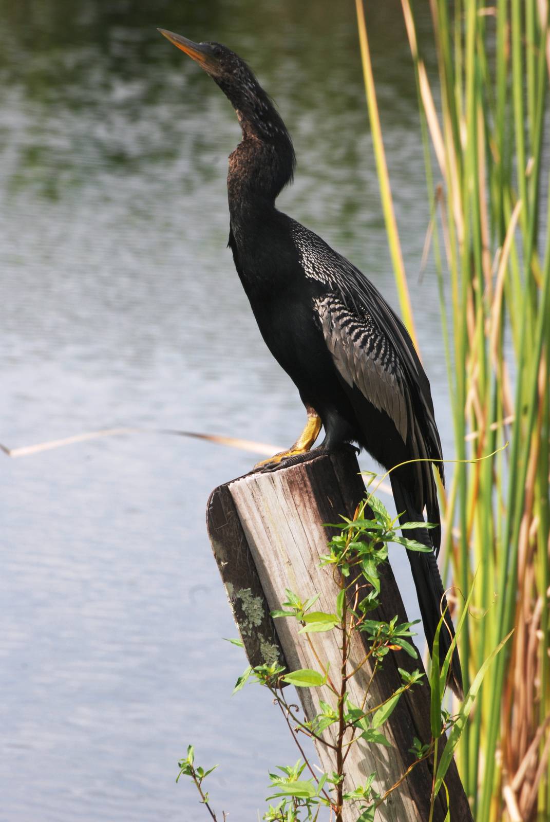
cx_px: 275
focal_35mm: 360
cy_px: 411
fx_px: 8226
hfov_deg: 3.8
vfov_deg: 5.7
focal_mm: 240
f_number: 16
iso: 400
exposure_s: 1/160
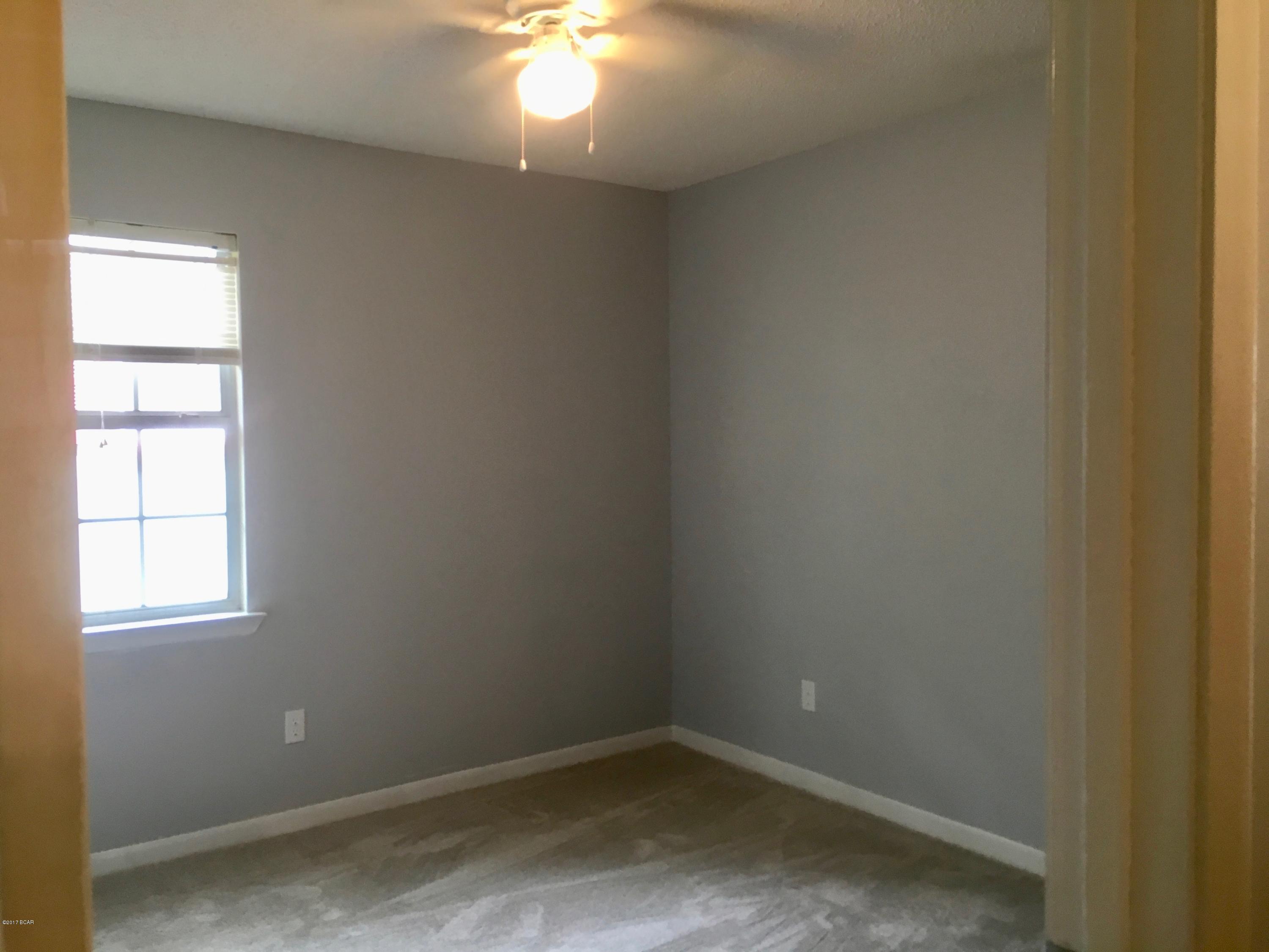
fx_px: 1063
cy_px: 476
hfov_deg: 61.7
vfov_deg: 48.2
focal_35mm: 29
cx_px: 634
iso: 64
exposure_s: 1/30
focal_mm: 4.15
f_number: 2.2
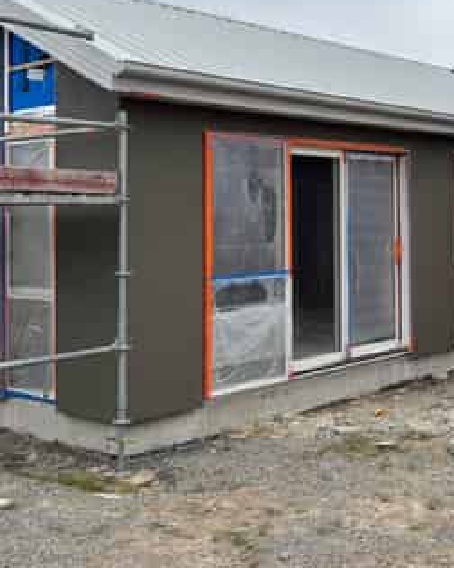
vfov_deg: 35.0
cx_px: 362
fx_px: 890
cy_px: 190
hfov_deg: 28.0
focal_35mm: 53
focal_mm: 5.96
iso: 50
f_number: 1.6
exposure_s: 1/2857
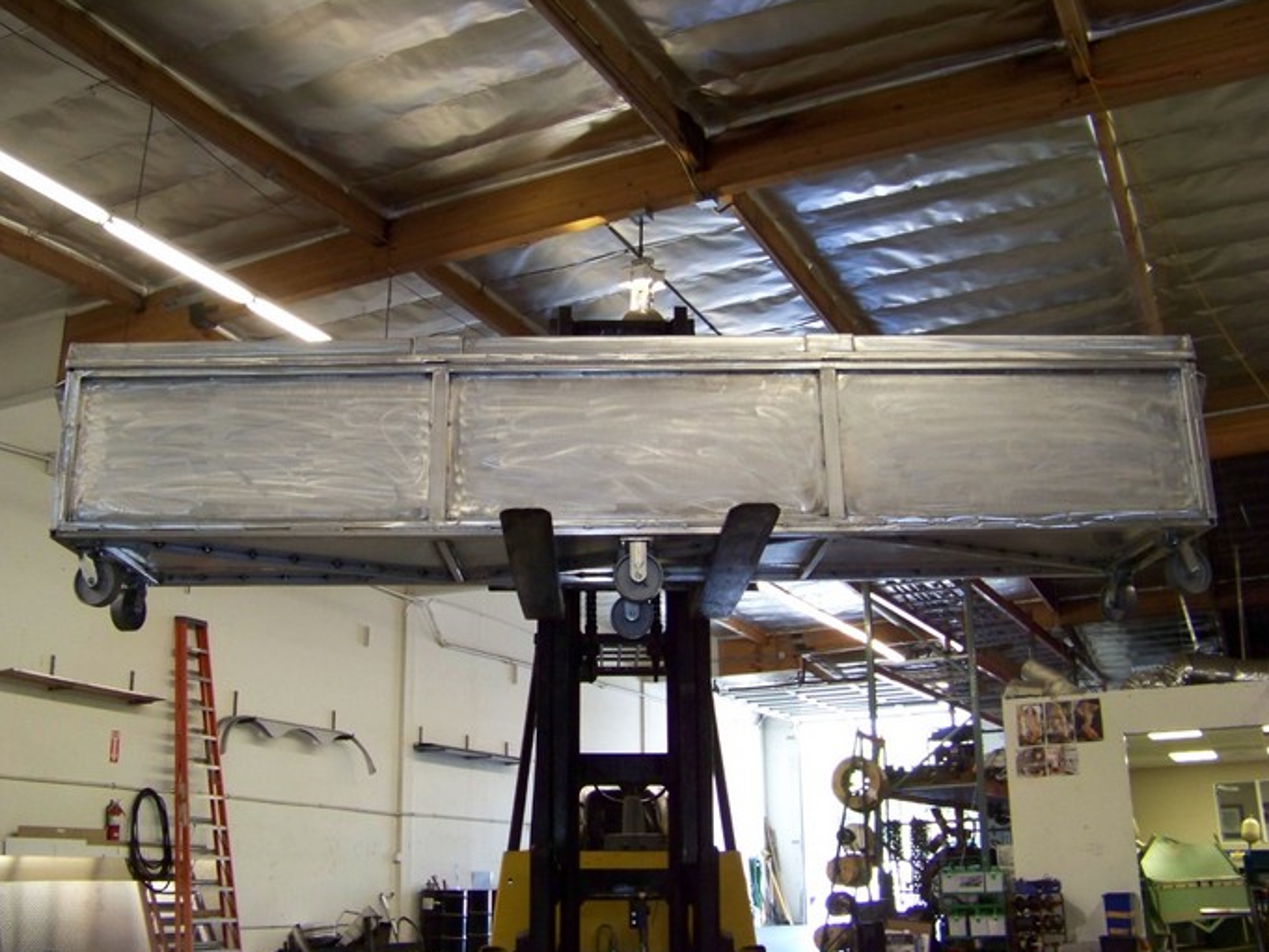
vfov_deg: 38.7
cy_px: 482
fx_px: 1357
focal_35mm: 37
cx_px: 621
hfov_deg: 50.1
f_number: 2.8
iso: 200
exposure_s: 1/30
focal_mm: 5.85
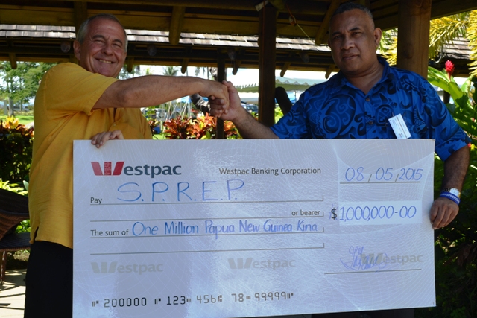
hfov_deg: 57.2
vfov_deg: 40.0
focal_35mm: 33
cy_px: 159
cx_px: 238
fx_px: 437
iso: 200
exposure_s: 1/250
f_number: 8
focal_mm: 22
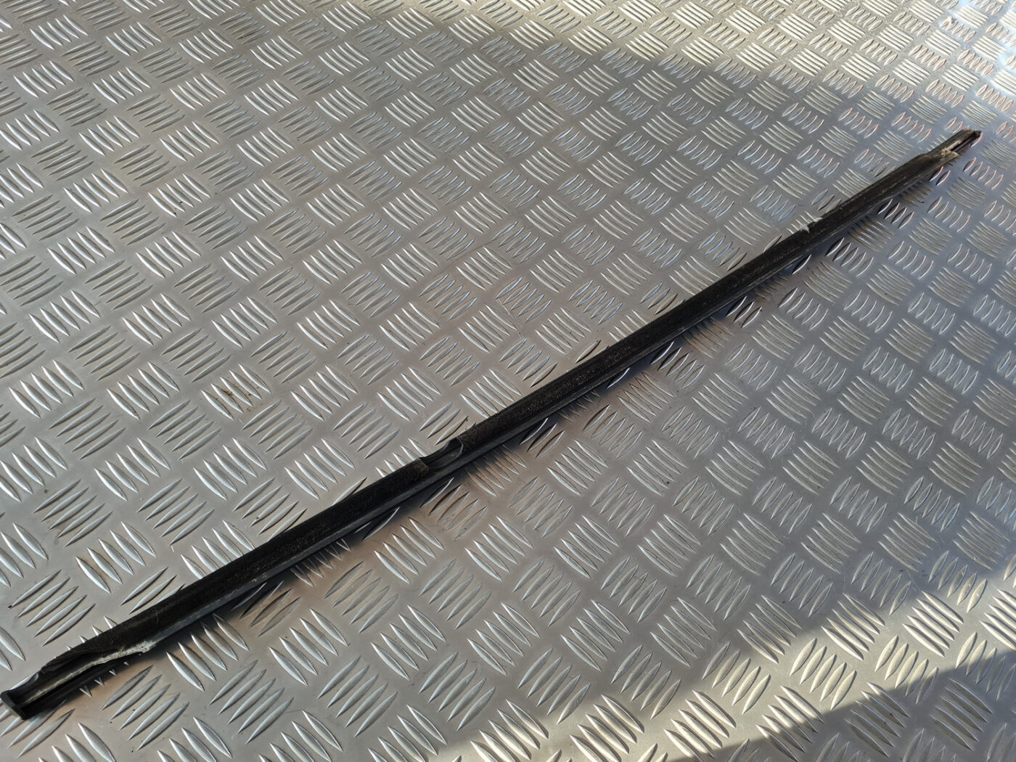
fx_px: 763
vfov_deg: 53.1
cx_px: 508
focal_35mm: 26
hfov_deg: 67.3
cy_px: 381
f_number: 1.8
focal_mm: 5.4
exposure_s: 1/100
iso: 80
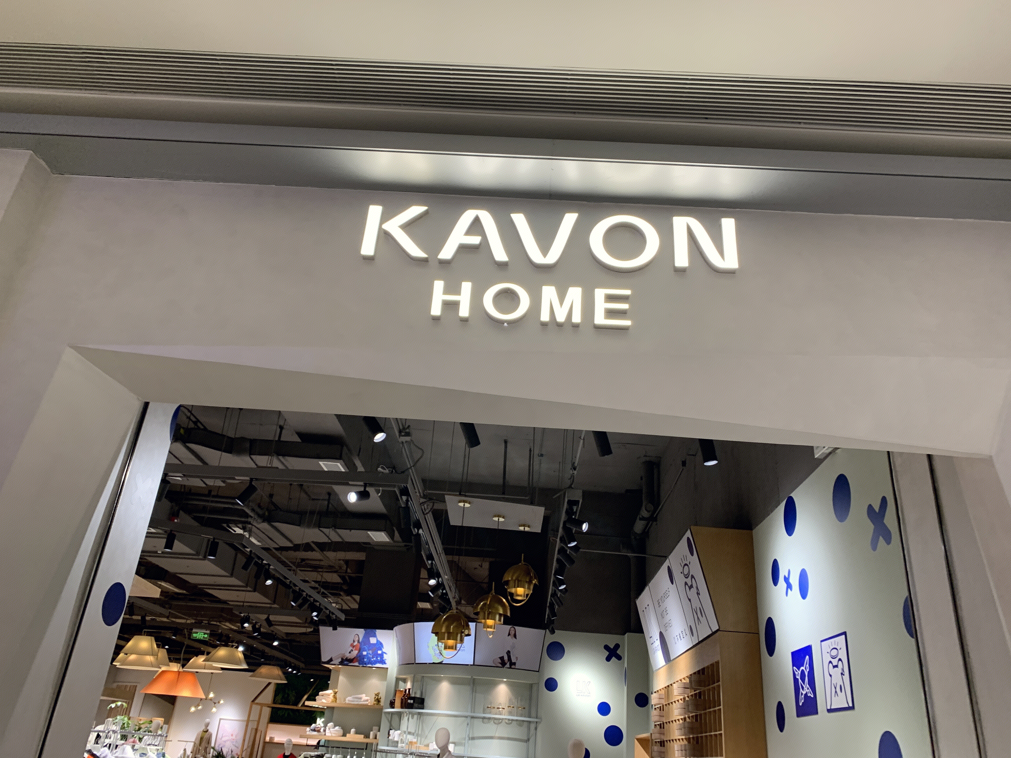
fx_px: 759
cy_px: 379
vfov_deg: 53.1
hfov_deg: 67.3
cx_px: 506
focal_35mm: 26
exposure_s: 1/50
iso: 50
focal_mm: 4.25
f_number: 1.8
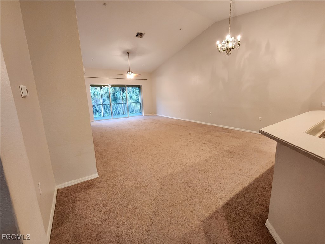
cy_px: 122
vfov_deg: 89.9
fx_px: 122
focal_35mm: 13
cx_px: 162
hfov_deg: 106.2
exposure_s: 1/40
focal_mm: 2.2
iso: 400
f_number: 2.2
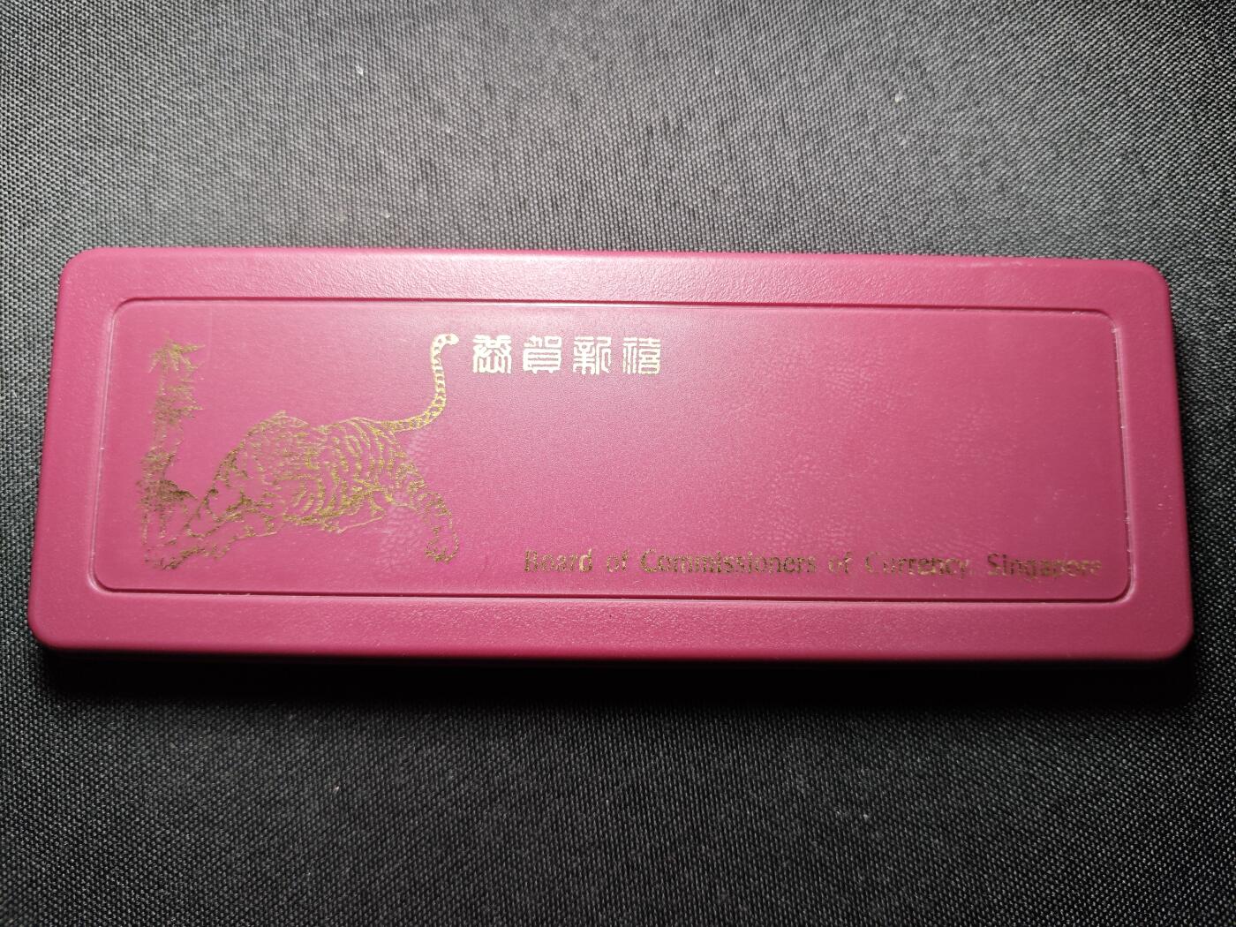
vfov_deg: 56.8
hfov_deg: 71.6
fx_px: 857
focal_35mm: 24
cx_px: 618
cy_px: 464
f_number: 1.6
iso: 160
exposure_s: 1/57.8
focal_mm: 5.84
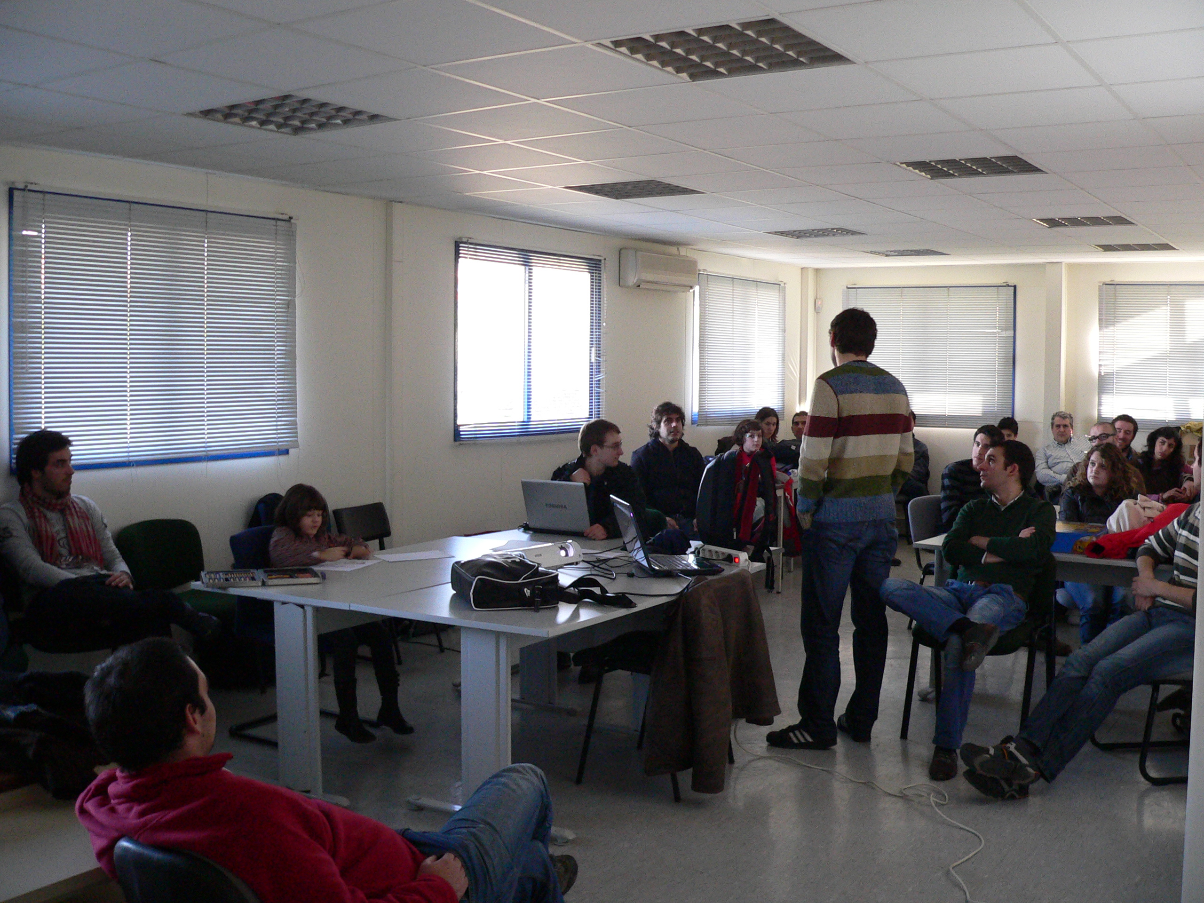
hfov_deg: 51.4
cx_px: 602
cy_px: 452
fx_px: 1252
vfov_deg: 39.7
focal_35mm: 36
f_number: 2.8
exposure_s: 1/13
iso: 200
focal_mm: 6
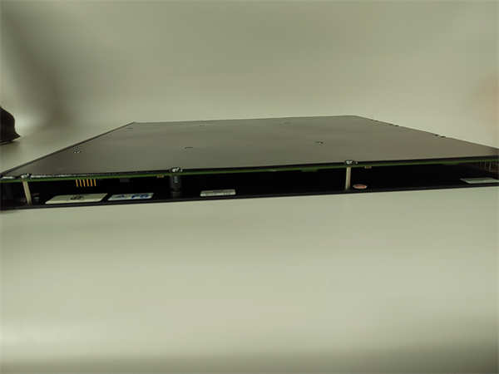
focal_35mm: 23
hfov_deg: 73.9
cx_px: 250
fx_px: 332
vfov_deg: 58.9
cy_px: 187
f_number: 1.9
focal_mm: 5.52
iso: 1847
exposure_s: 1/100
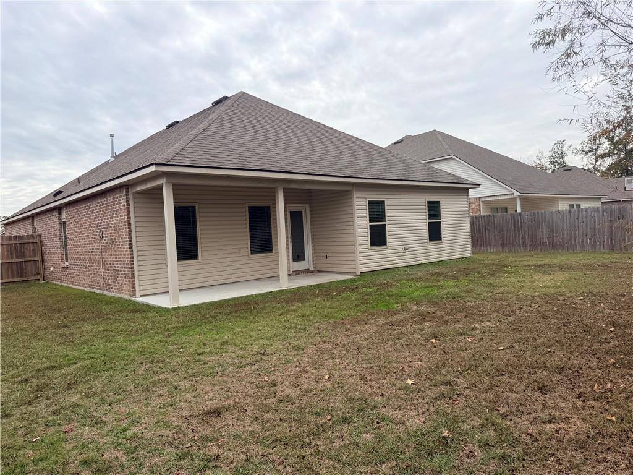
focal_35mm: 24
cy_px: 238
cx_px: 316
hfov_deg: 71.6
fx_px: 439
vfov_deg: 56.8
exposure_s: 1/1727
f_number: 1.78
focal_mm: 6.76
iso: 80
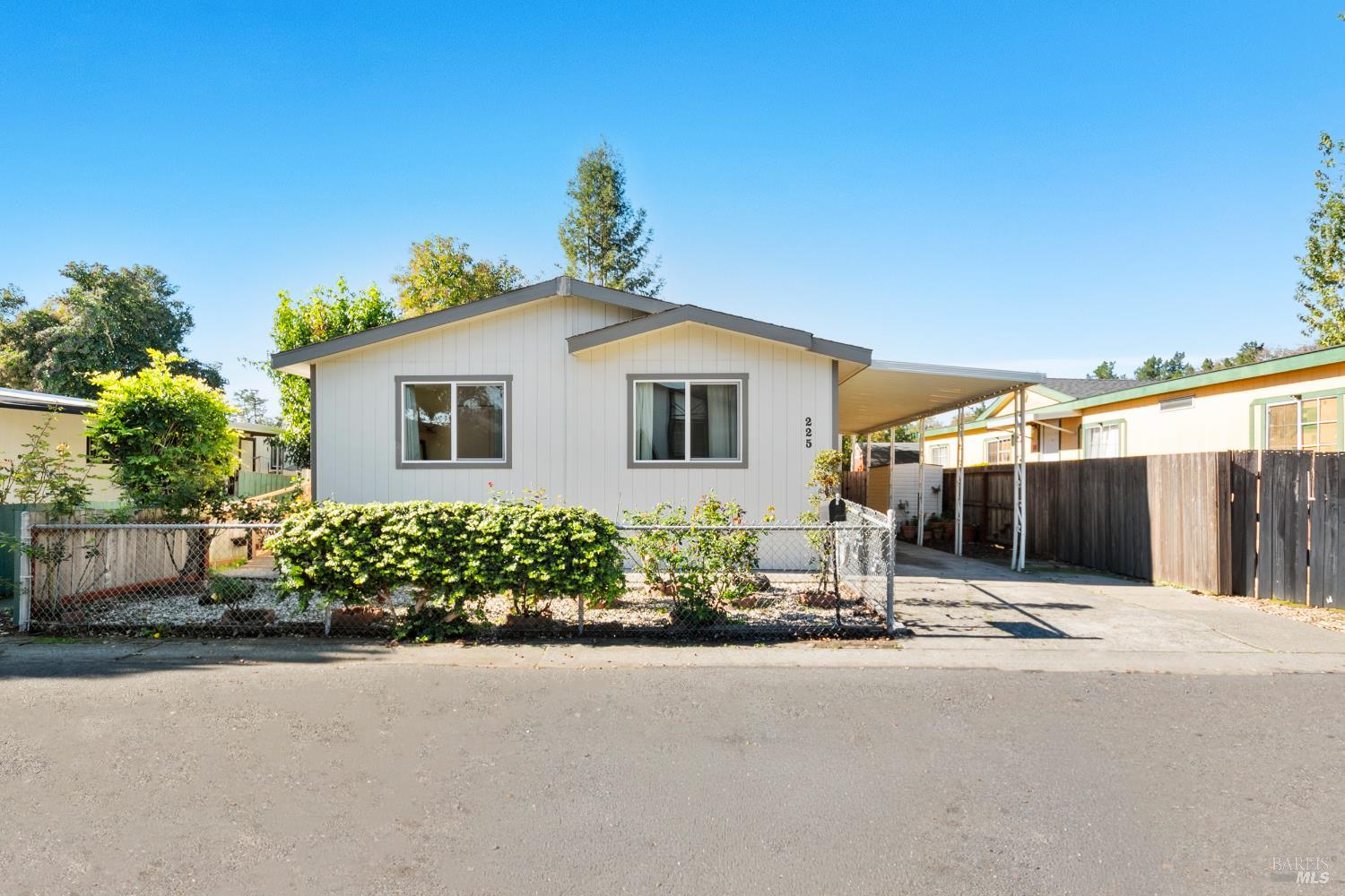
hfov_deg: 90.0
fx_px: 672
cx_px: 672
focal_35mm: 18
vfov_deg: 67.4
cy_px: 448
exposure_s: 1/125
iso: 100
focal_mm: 12
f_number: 8
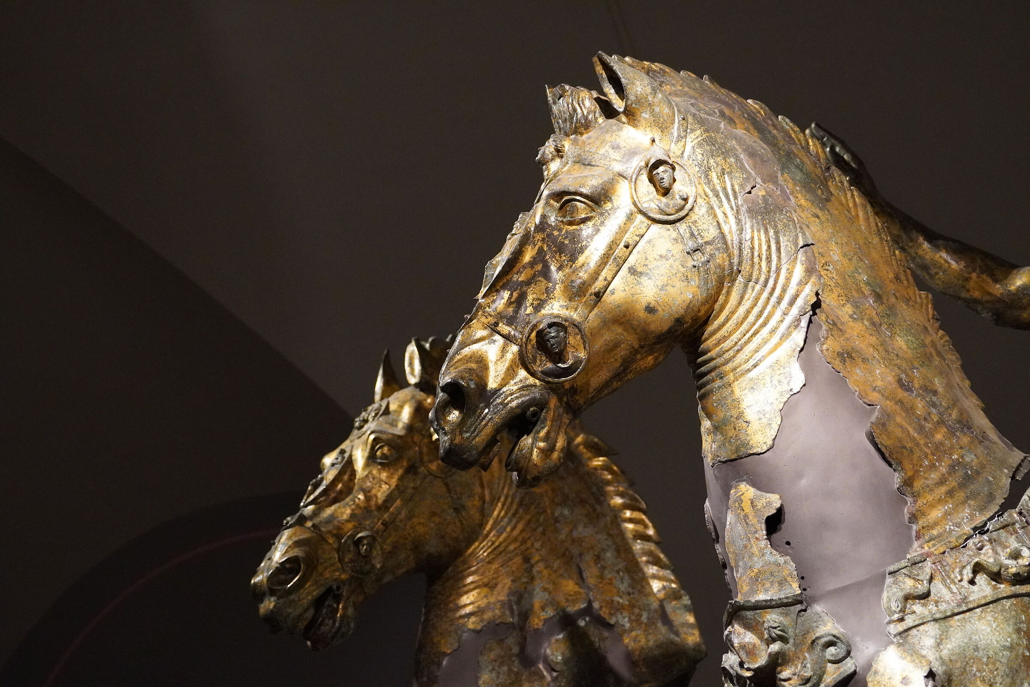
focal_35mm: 74
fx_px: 2111
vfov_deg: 18.5
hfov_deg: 27.4
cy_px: 344
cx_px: 515
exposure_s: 1/160
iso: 6400
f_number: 5.6
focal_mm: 49.2
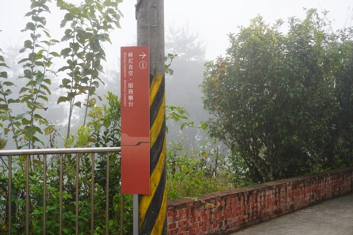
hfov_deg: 38.9
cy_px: 118
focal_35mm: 51
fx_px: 500
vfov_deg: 26.5
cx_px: 176
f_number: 5.6
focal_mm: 34
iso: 100
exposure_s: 1/60
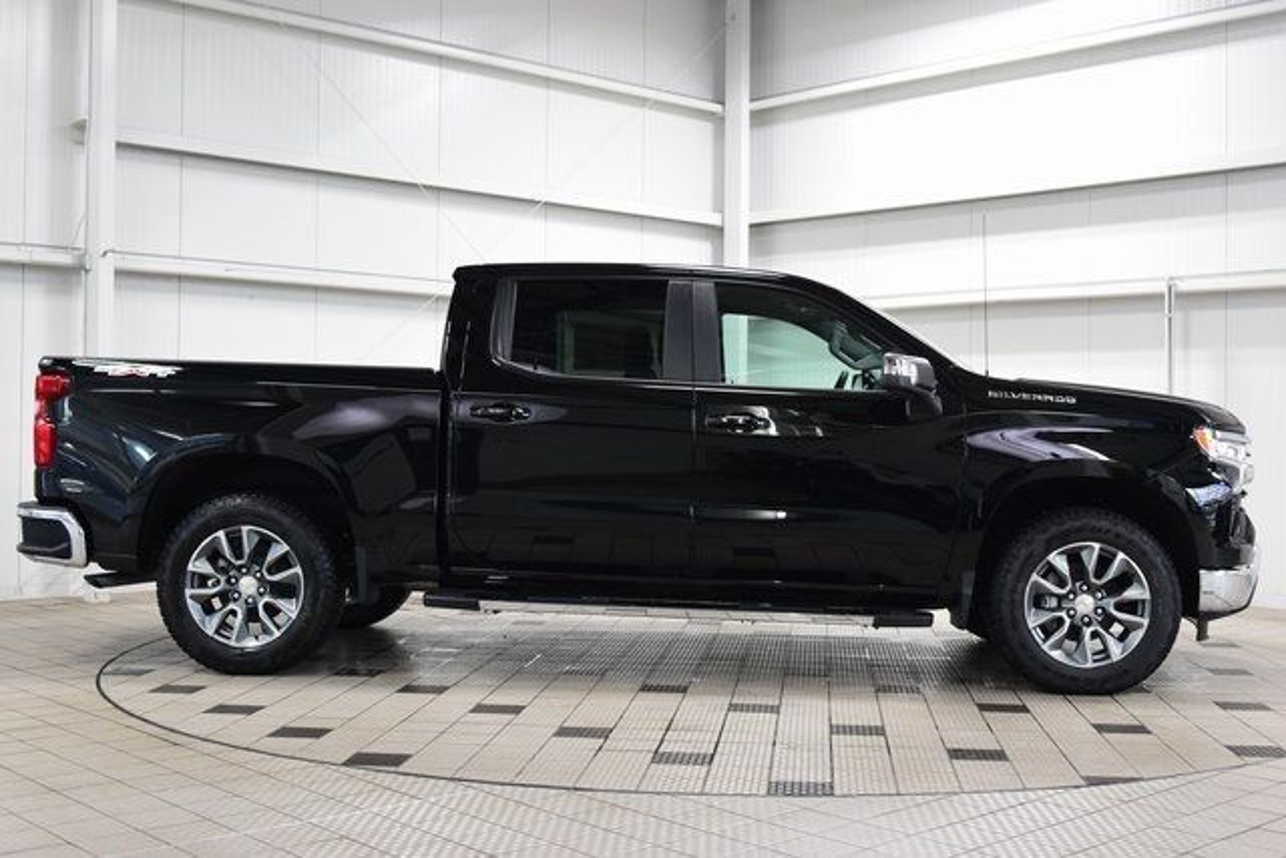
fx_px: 1608
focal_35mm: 45
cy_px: 429
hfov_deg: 43.6
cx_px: 643
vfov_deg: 29.9
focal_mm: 30
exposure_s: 1/60
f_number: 5
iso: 1600
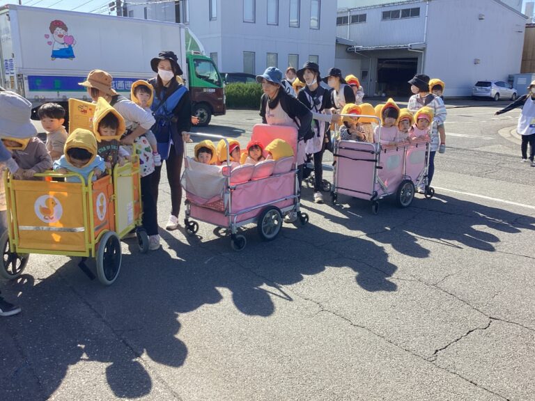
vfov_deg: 45.4
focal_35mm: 31
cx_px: 268
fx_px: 479
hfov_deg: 58.4
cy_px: 200
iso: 25
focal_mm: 3.3
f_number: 2.4
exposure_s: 1/604
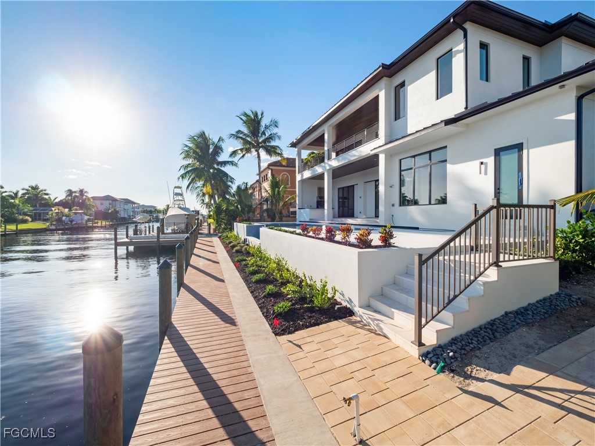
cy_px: 223
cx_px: 298
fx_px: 241
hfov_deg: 102.1
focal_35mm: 14
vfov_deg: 85.7
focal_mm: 7
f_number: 7.1
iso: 200
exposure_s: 1/400
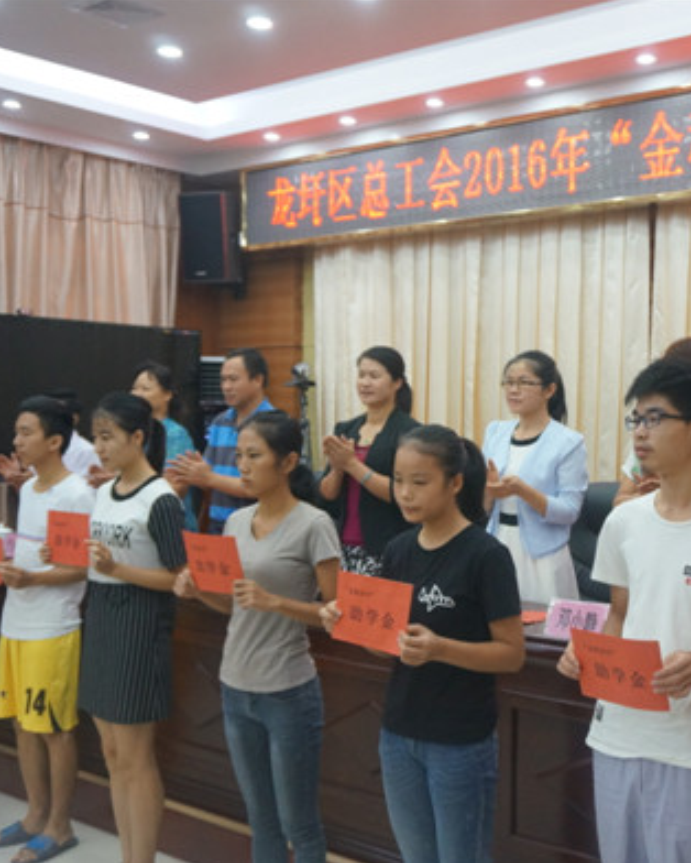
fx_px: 1098
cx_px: 528
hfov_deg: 34.1
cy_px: 434
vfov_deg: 42.9
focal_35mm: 43
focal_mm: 20
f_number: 4
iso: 1600
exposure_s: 1/160
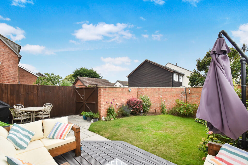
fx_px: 103
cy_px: 82
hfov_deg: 100.4
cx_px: 124
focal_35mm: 15
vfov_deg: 77.3
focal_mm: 10
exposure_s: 1/320
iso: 400
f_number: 9
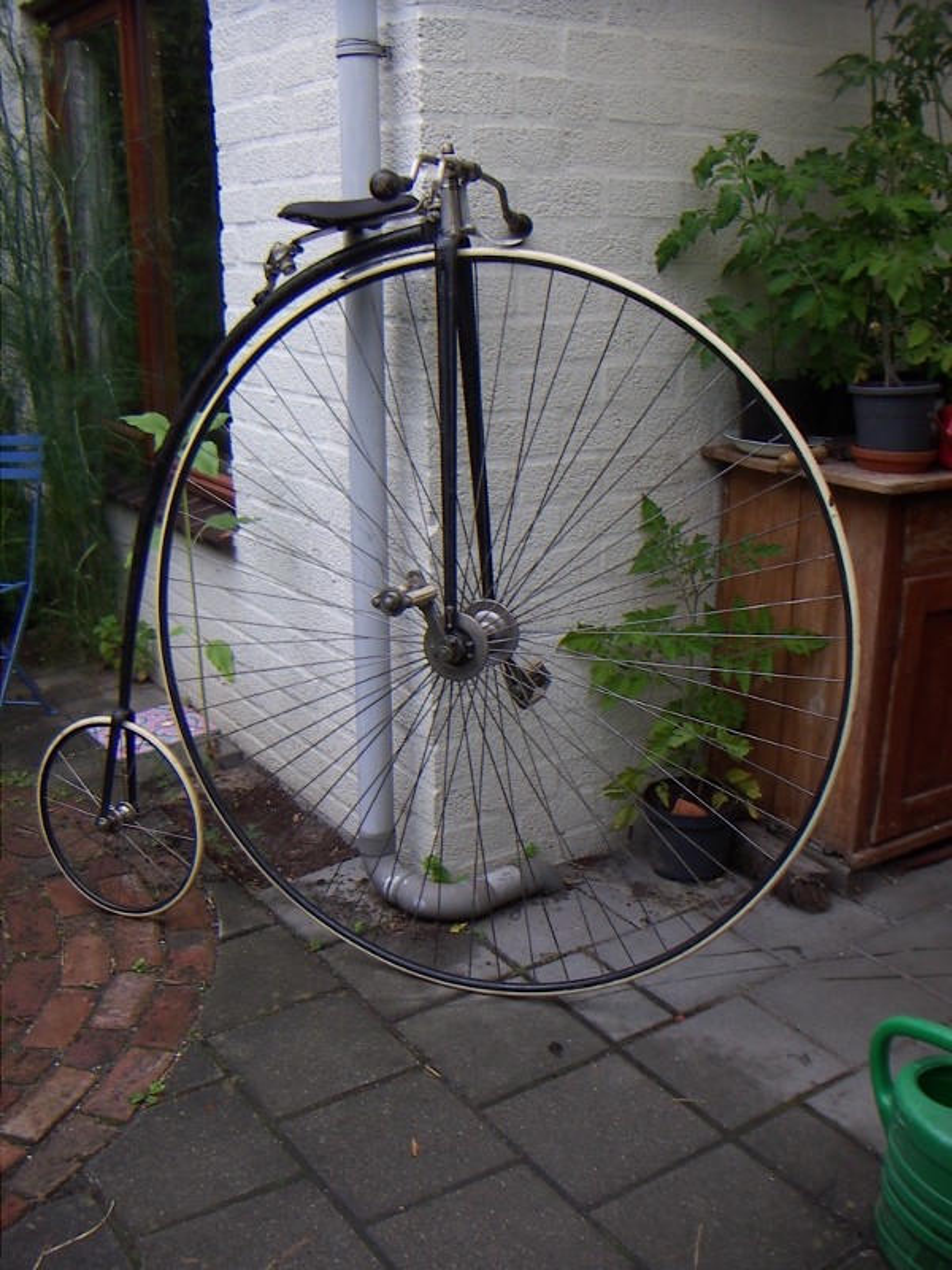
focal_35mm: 36
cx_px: 476
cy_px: 635
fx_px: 1320
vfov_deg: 51.4
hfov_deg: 39.7
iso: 50
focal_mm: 4.7
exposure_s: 1/250
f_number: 2.8
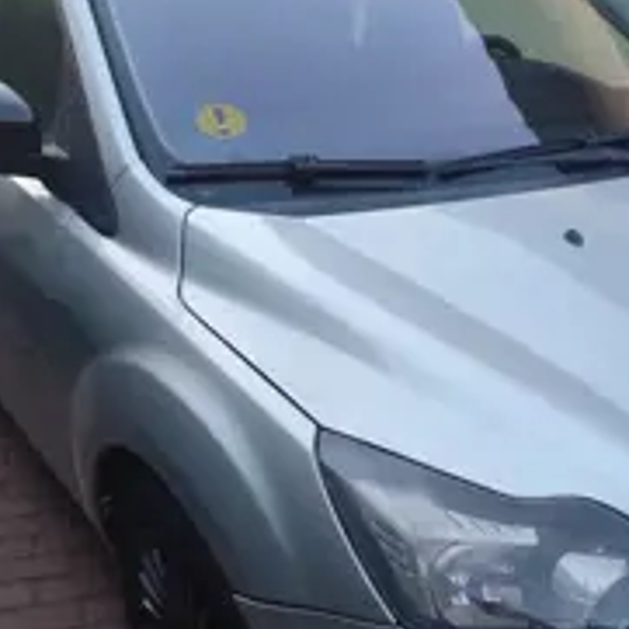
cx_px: 341
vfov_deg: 36.2
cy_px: 507
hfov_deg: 37.5
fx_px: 925
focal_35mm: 45
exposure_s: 1/33.3
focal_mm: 6.14
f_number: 1.65
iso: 1000
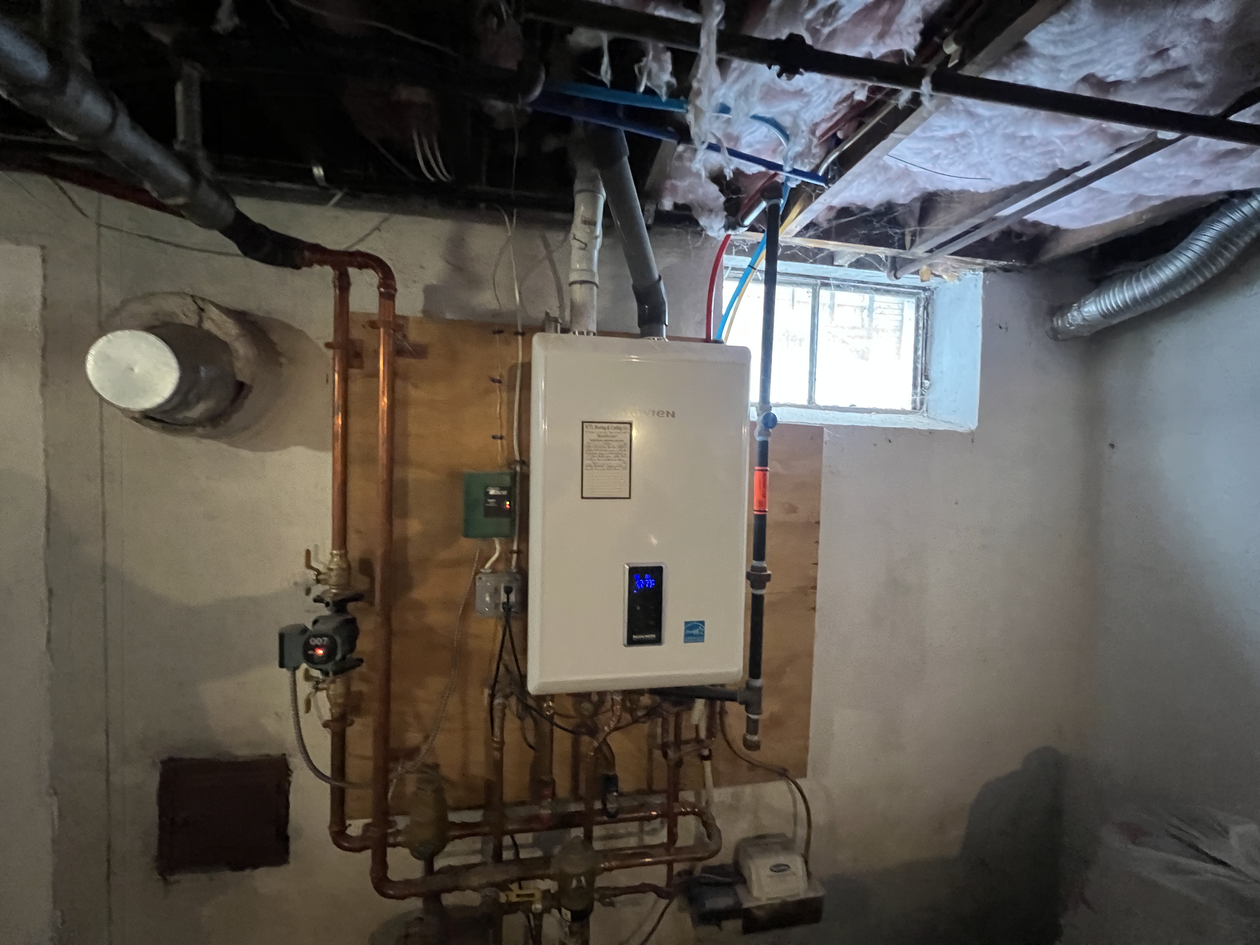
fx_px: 473
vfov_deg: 89.9
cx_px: 630
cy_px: 472
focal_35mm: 13
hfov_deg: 106.2
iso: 1000
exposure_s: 1/60
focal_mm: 1.57
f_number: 1.8
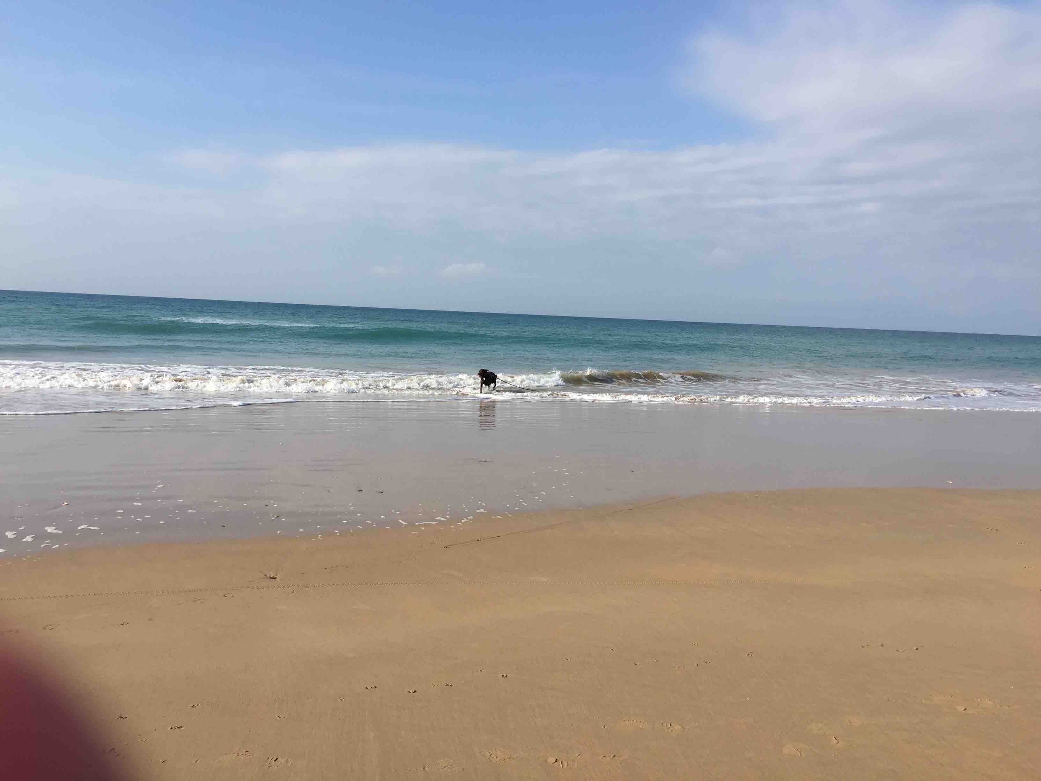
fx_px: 872
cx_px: 520
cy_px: 390
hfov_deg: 61.7
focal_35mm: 29
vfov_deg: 48.2
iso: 32
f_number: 2.2
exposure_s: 1/2083
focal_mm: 4.15
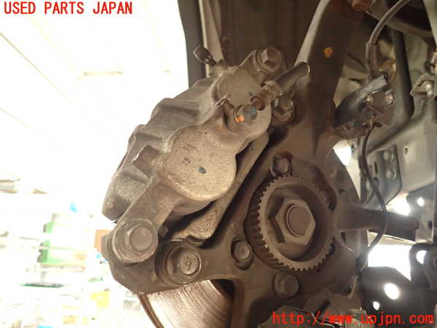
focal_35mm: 25
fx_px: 316
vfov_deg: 54.9
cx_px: 218
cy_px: 164
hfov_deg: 69.4
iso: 320
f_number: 2
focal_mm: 4.5
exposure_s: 1/30
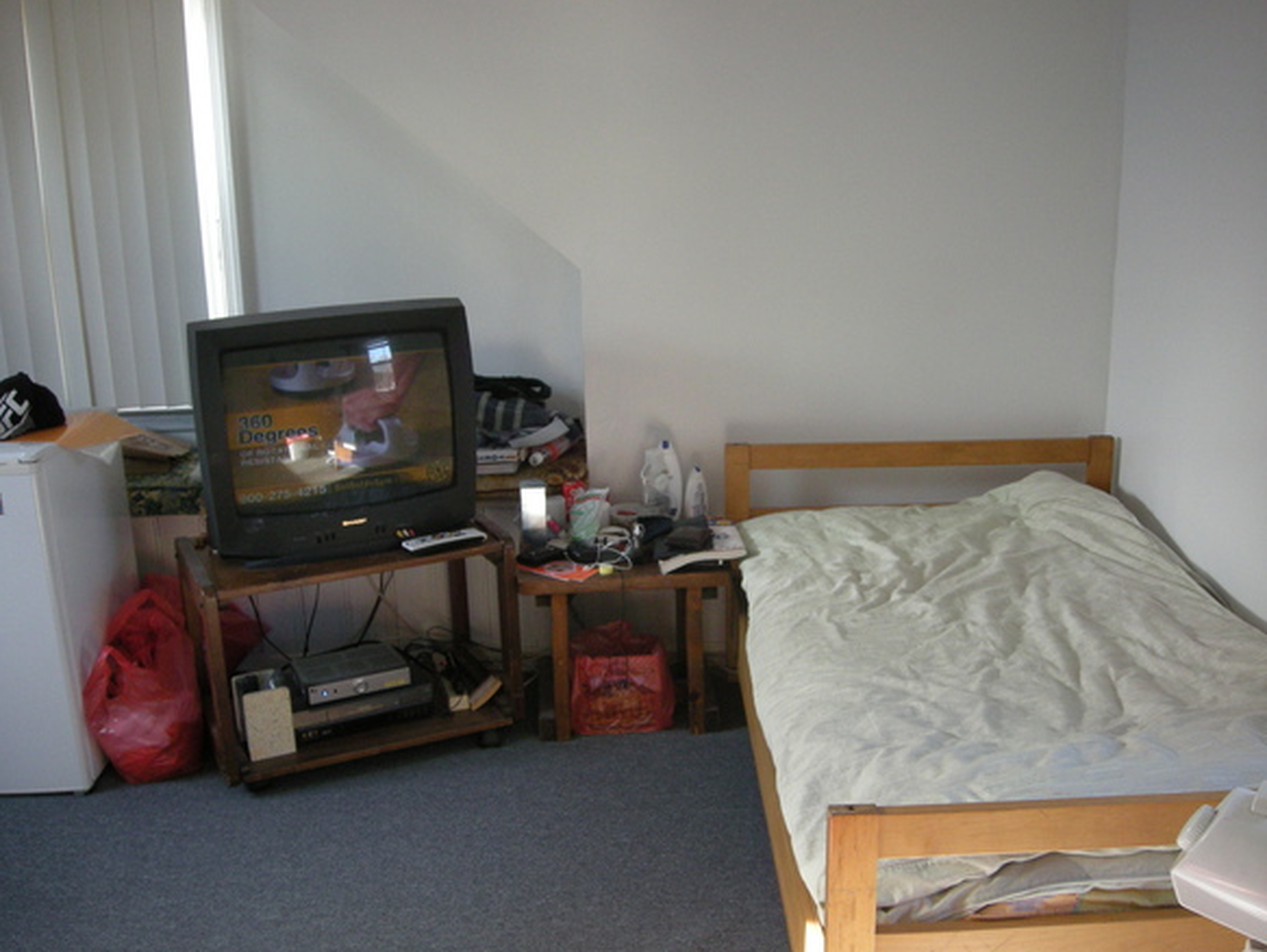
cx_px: 632
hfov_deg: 51.3
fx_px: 1318
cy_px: 476
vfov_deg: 39.7
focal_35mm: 36
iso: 188
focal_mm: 5.7
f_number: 2.8
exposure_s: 1/59.8
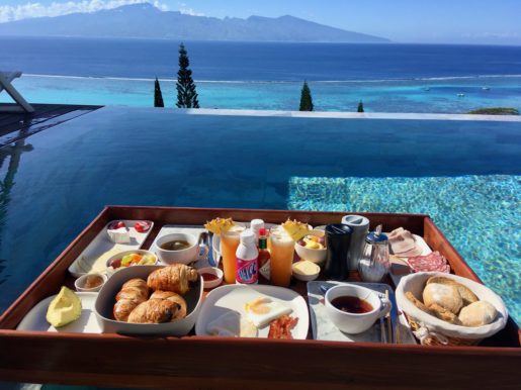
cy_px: 195
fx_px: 436
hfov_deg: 61.7
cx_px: 260
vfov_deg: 48.2
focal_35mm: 29
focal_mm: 4.15
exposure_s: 1/2137
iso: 25
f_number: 2.2
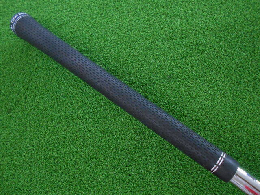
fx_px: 195
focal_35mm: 26
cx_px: 130
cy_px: 98
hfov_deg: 67.3
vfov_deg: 53.1
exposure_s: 1/100
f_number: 3.2
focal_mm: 4.6
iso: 800
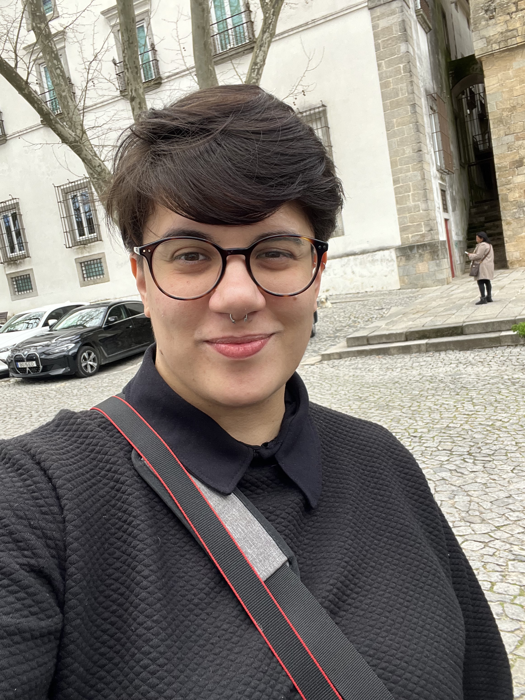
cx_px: 262
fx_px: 607
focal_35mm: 30
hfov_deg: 46.8
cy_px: 350
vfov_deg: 60.0
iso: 25
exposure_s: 1/141
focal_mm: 2.71
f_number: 2.2
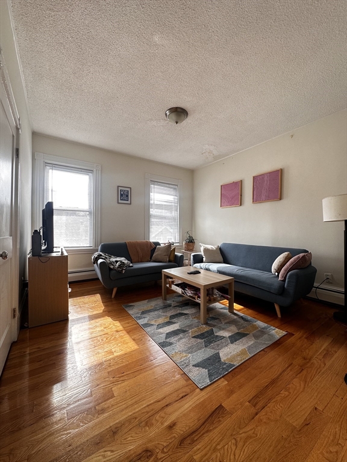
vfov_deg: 102.1
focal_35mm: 14
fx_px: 187
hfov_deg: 85.7
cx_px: 174
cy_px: 231
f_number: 2.2
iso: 40
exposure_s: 1/102
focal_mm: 2.22
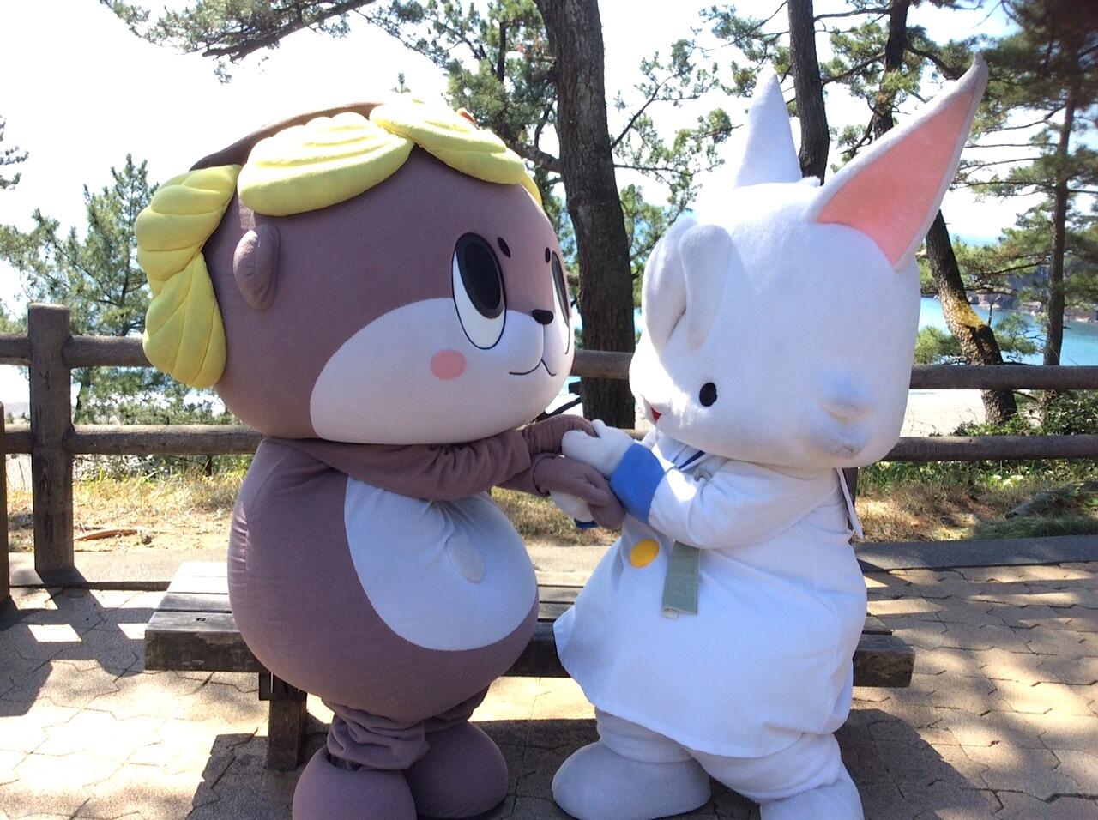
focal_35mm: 32
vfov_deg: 44.1
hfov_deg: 56.9
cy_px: 410
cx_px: 549
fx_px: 1014
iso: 32
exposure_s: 1/430
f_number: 2.4
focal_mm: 3.3
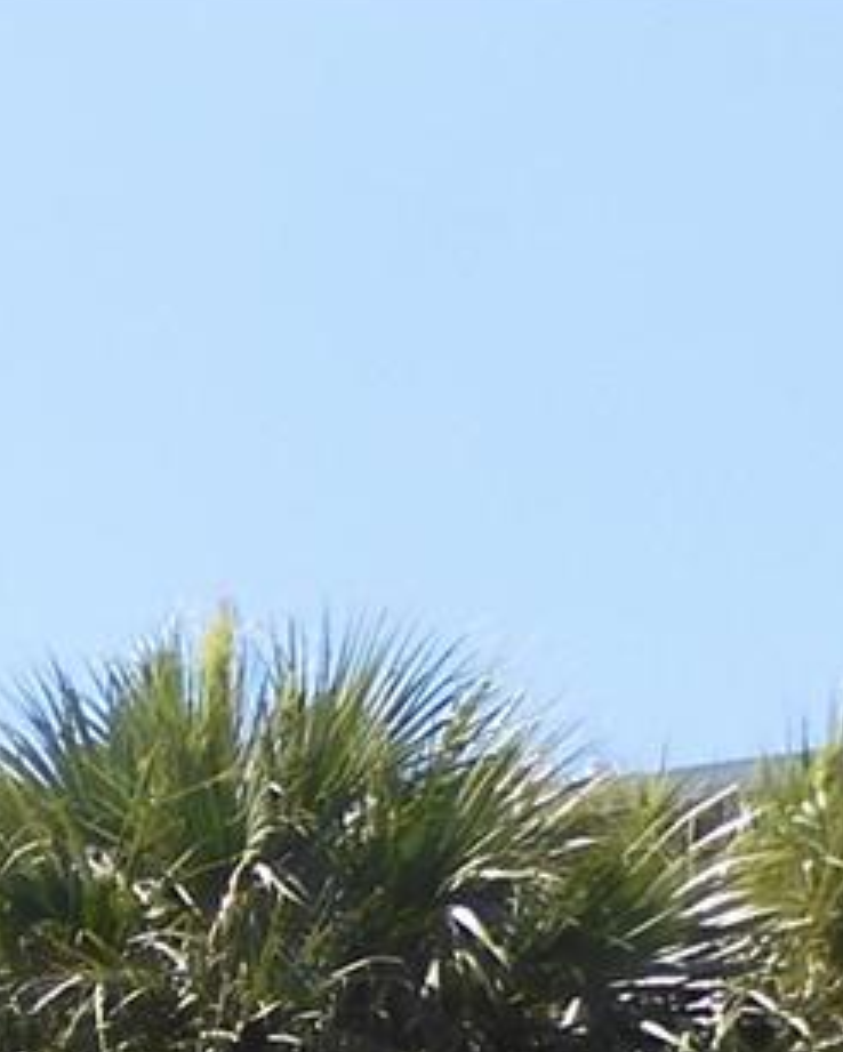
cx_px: -1604
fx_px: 3801
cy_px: 2032
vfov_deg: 13.7
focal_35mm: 122
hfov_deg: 9.9
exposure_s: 1/640
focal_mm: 4.3
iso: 100
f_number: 3.4
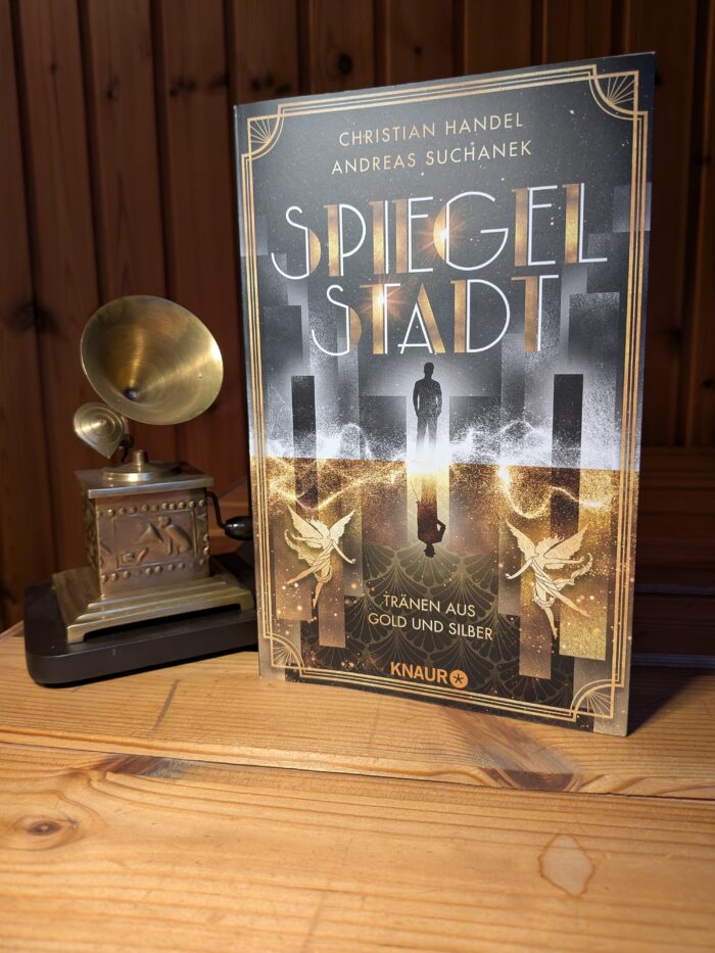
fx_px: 661
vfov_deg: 71.6
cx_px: 358
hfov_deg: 56.8
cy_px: 476
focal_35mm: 24
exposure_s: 1/25
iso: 241
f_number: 1.7
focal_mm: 4.53
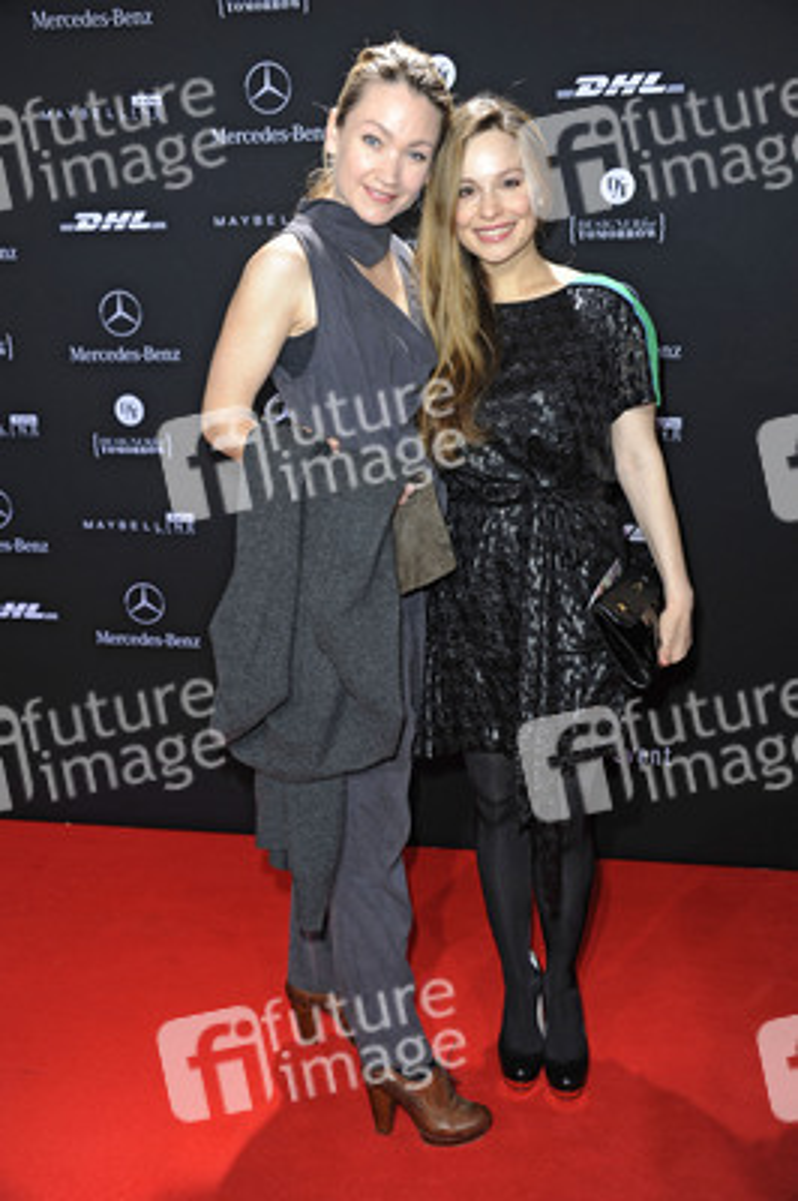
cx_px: 399
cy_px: 600
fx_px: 1332
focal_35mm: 40
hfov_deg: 33.3
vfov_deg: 48.5
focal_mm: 40
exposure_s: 1/160
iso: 640
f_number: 6.3
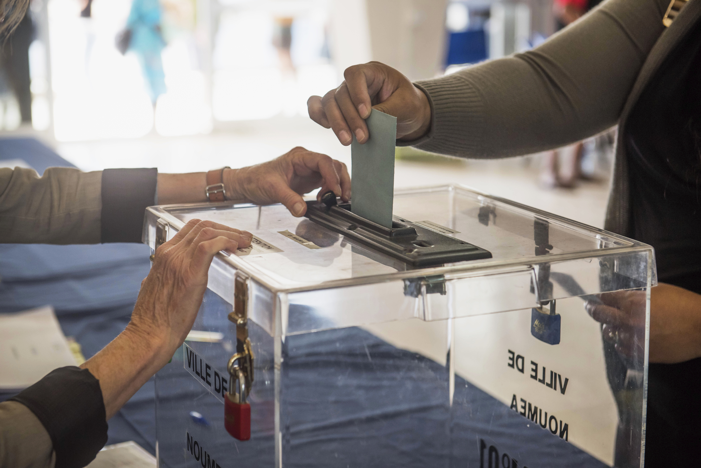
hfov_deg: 28.8
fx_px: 1364
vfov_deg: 19.5
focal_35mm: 70
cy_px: 234
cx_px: 350
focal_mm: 70
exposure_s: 1/200
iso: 1250
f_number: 4
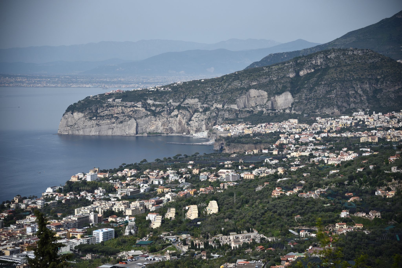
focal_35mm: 86
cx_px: 201
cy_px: 134
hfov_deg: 23.6
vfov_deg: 15.9
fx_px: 961
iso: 400
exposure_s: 1/4000
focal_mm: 86
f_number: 4
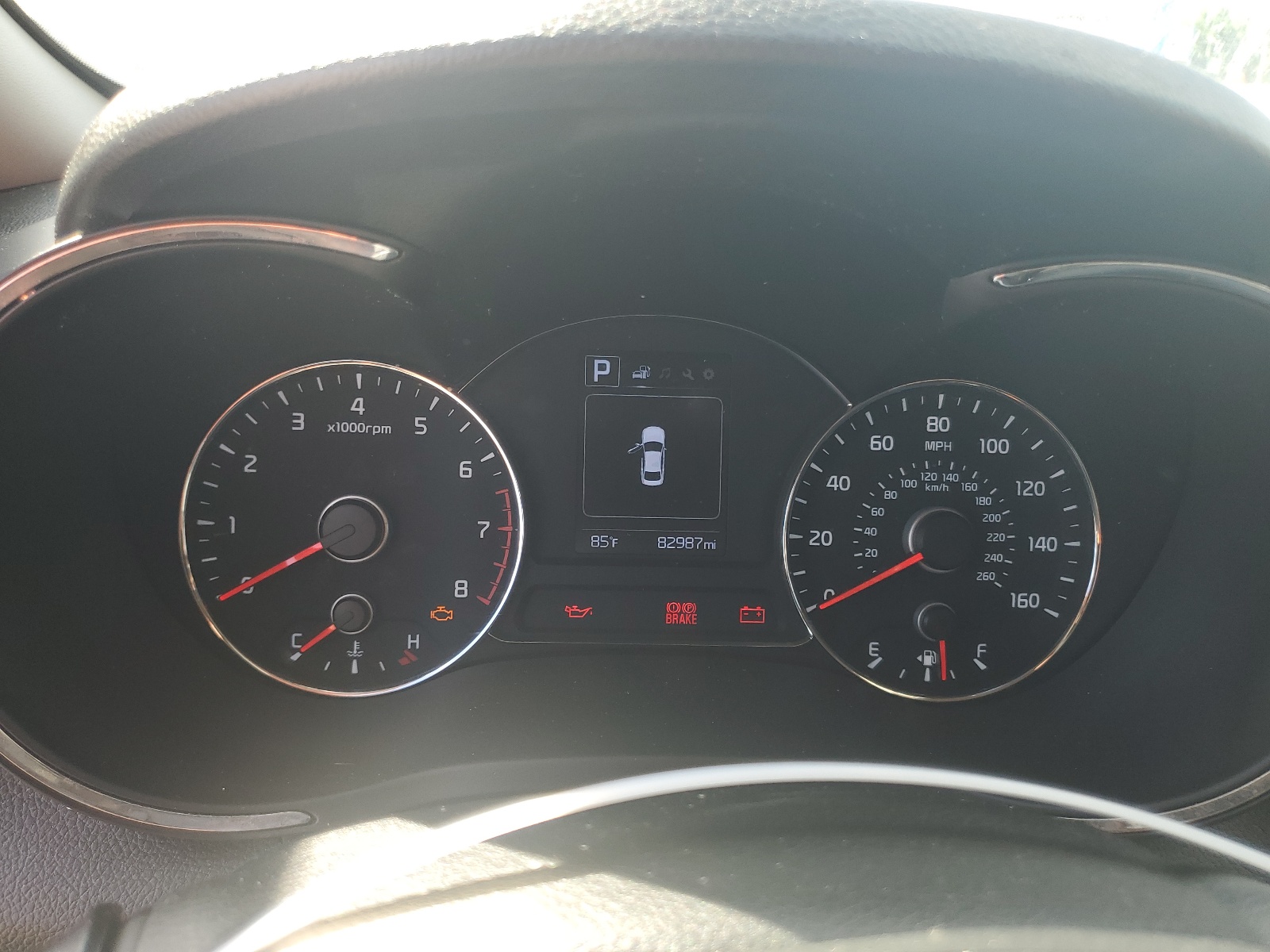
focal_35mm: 26
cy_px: 476
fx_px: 954
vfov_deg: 53.1
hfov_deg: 67.3
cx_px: 635
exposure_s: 1/149
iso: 50
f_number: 1.5
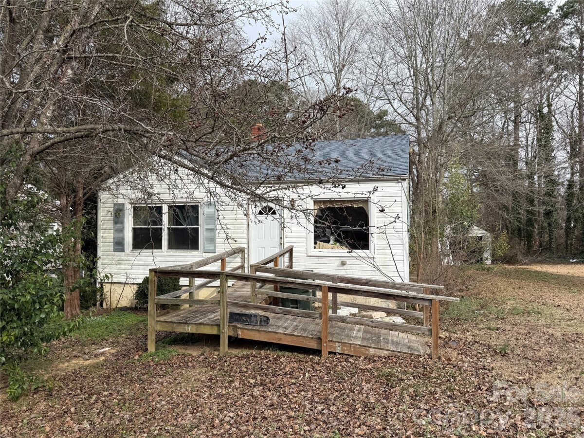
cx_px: 292
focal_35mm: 24
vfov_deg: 56.8
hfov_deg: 71.6
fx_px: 405
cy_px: 219
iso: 80
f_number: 1.78
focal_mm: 6.76
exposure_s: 1/2232
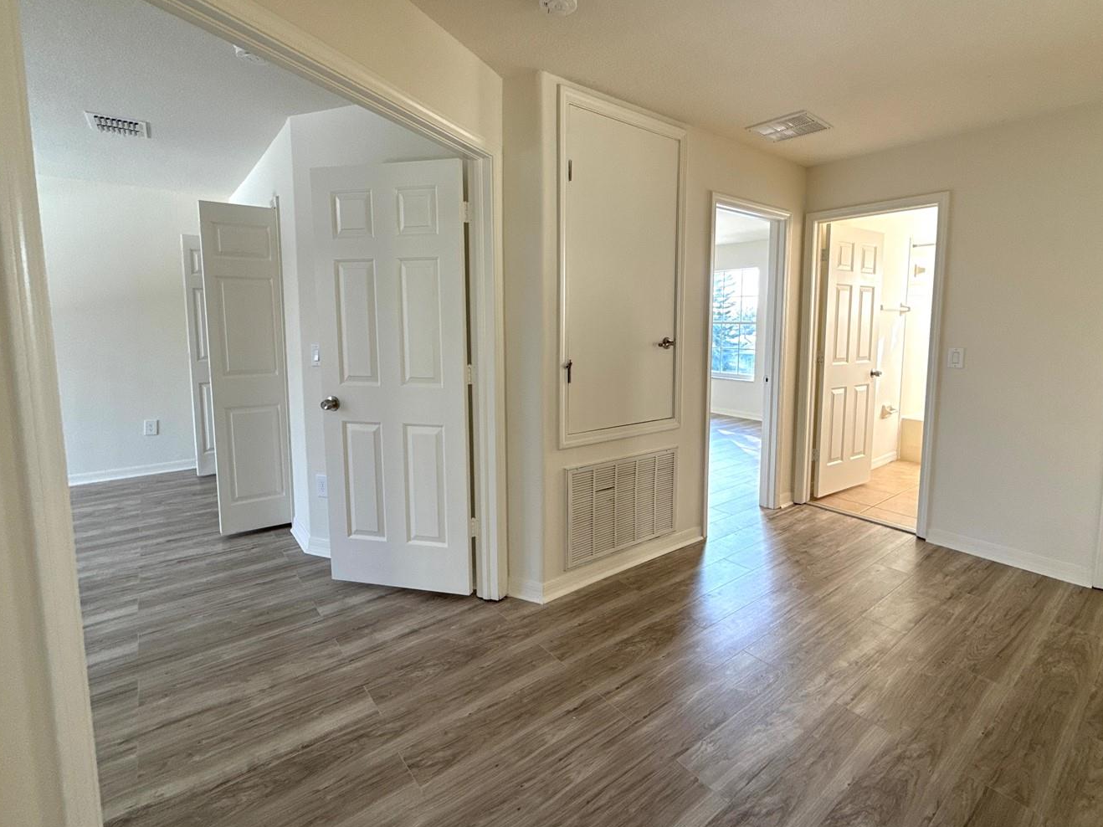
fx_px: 542
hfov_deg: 90.9
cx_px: 593
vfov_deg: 74.5
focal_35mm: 17
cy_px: 375
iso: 80
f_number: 2.2
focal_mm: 2.22
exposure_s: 1/120
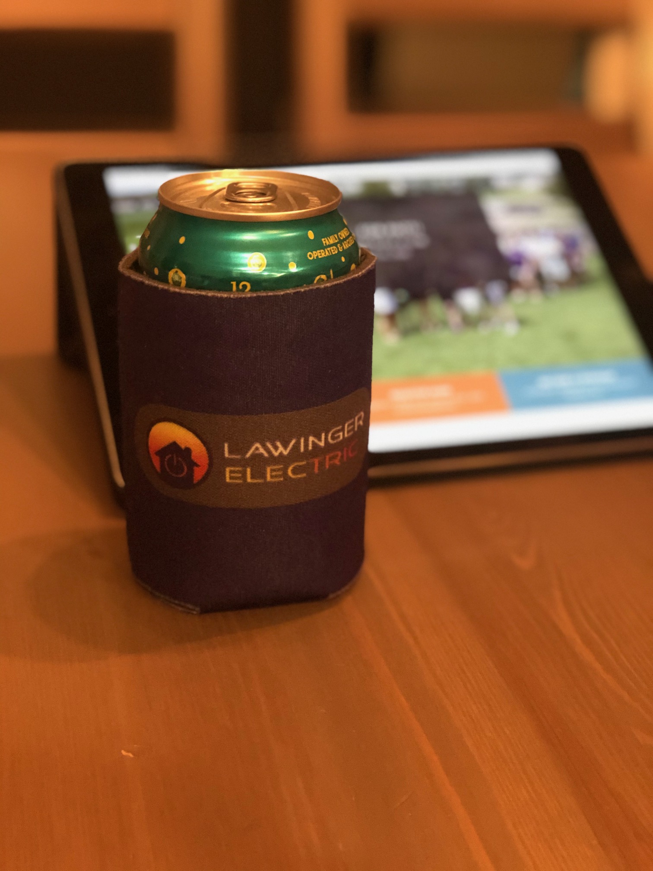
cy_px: 436
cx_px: 326
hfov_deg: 25.7
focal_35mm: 57
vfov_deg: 33.8
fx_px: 1434
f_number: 2.8
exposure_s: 1/30
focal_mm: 6.6
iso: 1000
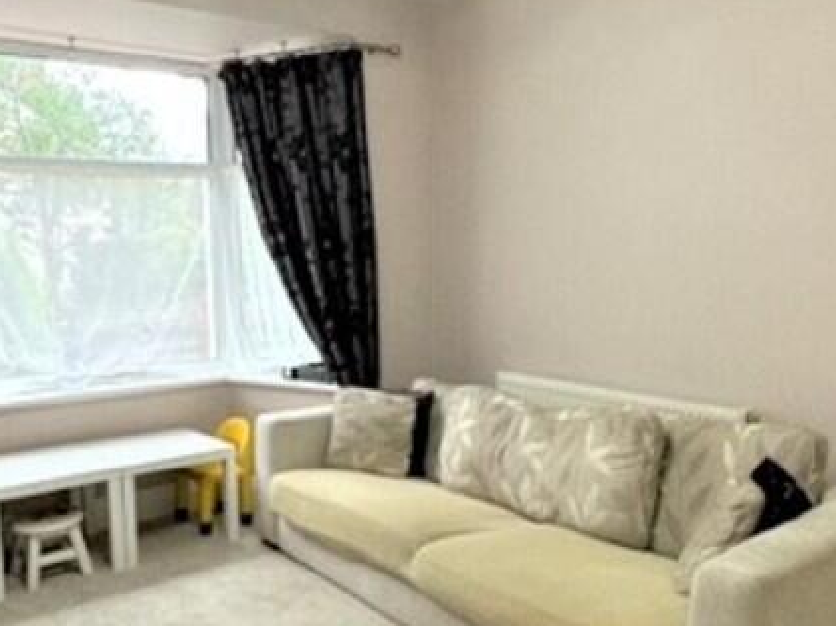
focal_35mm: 34
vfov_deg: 41.7
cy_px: 357
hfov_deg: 53.6
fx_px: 821
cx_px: 337
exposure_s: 1/100
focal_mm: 2.22
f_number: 2.2
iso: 125
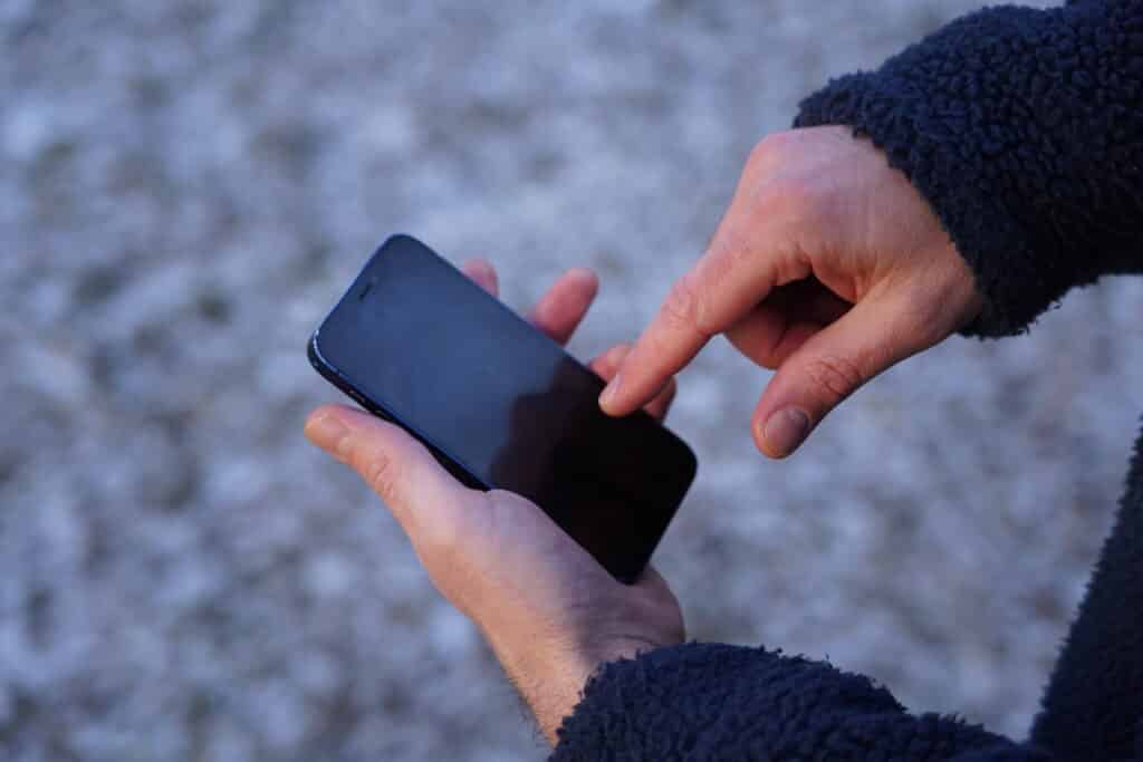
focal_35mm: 70
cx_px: 572
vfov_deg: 19.5
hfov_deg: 28.8
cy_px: 381
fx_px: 2223
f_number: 4
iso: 2500
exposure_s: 1/2500
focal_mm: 70
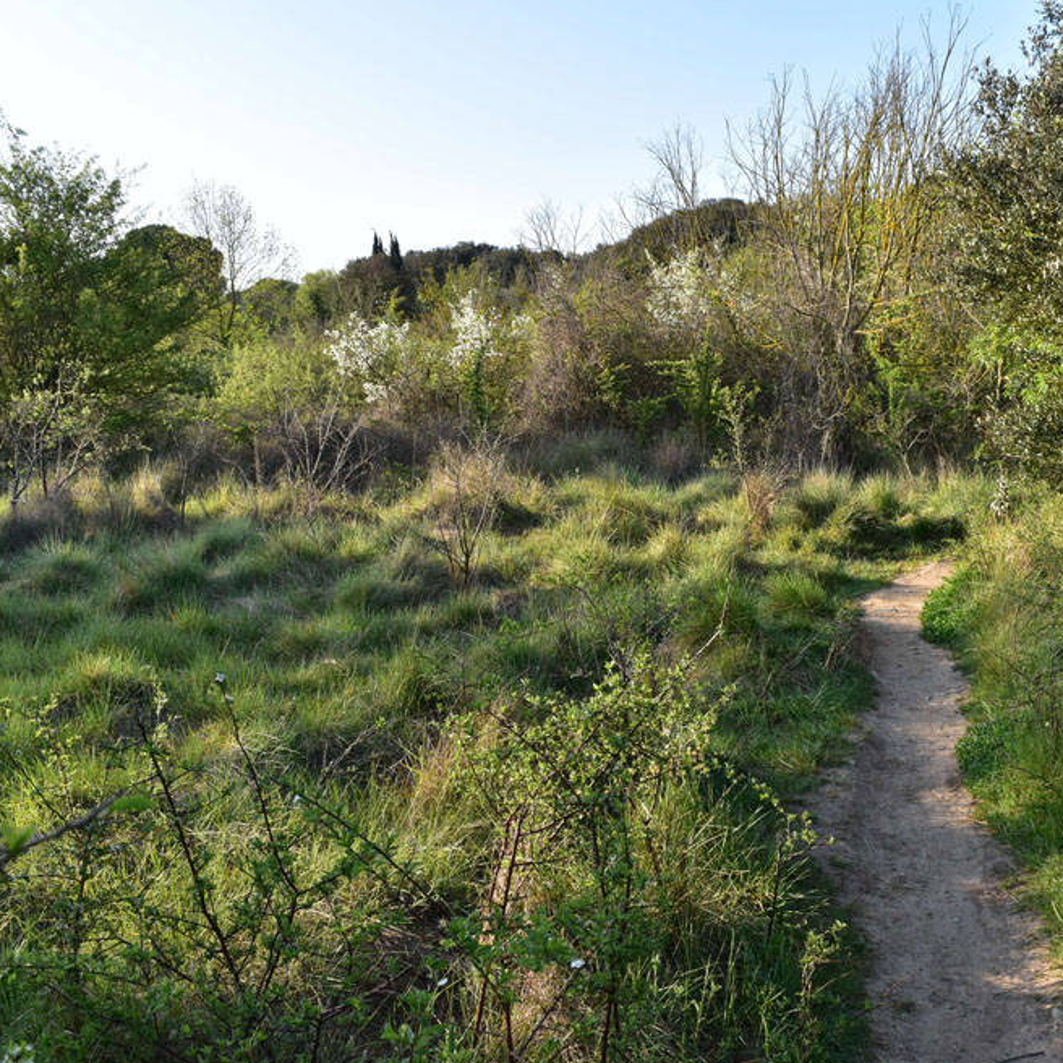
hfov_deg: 46.9
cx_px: 638
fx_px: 1216
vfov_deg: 47.2
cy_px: 537
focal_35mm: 35
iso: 400
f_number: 11
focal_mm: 18
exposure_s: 1/250
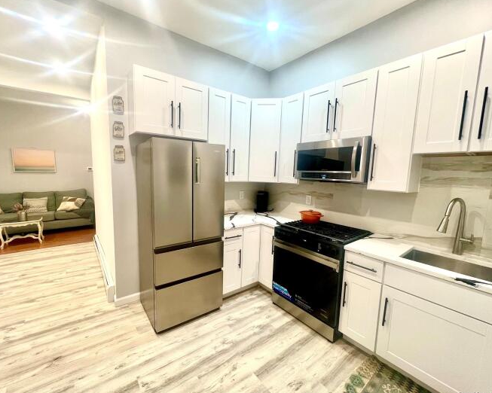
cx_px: 240
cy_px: 198
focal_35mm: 14
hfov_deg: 100.7
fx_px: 204
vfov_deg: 88.0
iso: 200
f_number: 1.8
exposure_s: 1/60
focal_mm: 1.57
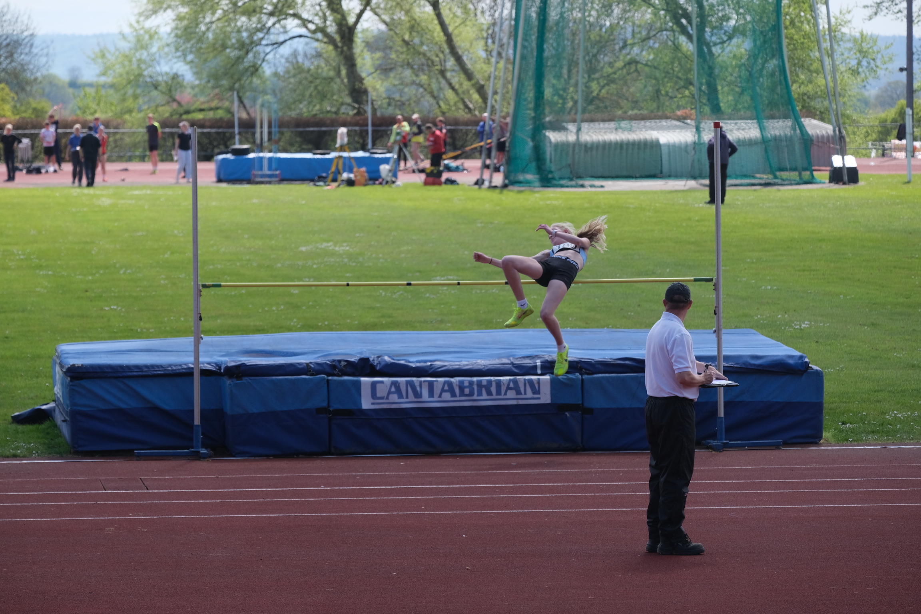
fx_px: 4681
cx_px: 460
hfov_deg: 11.2
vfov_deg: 7.5
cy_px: 307
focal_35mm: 183
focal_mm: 121.8
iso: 320
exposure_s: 1/750
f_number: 5.6
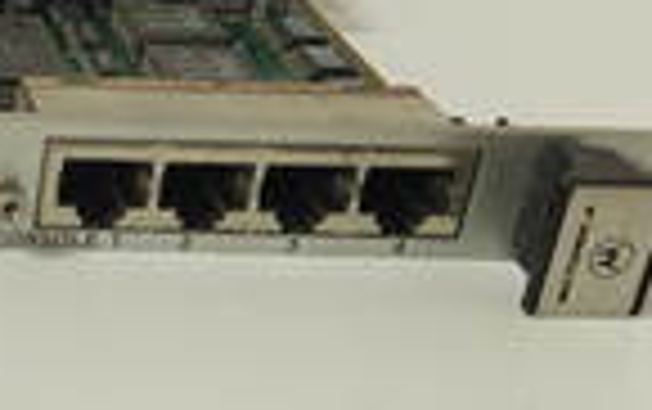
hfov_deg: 21.4
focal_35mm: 84
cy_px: 151
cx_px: -274
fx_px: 1494
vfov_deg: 15.6
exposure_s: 1/100
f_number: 1.9
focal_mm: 5.52
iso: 2378
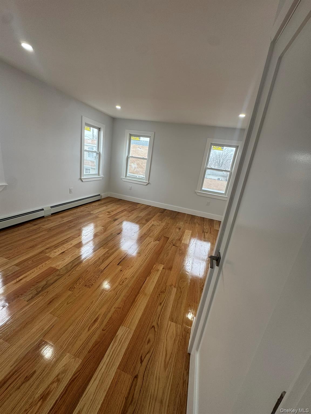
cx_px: 156
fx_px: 168
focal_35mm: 14
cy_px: 207
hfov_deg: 85.7
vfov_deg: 102.1
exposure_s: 1/99
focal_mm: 2.22
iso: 64
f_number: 2.2
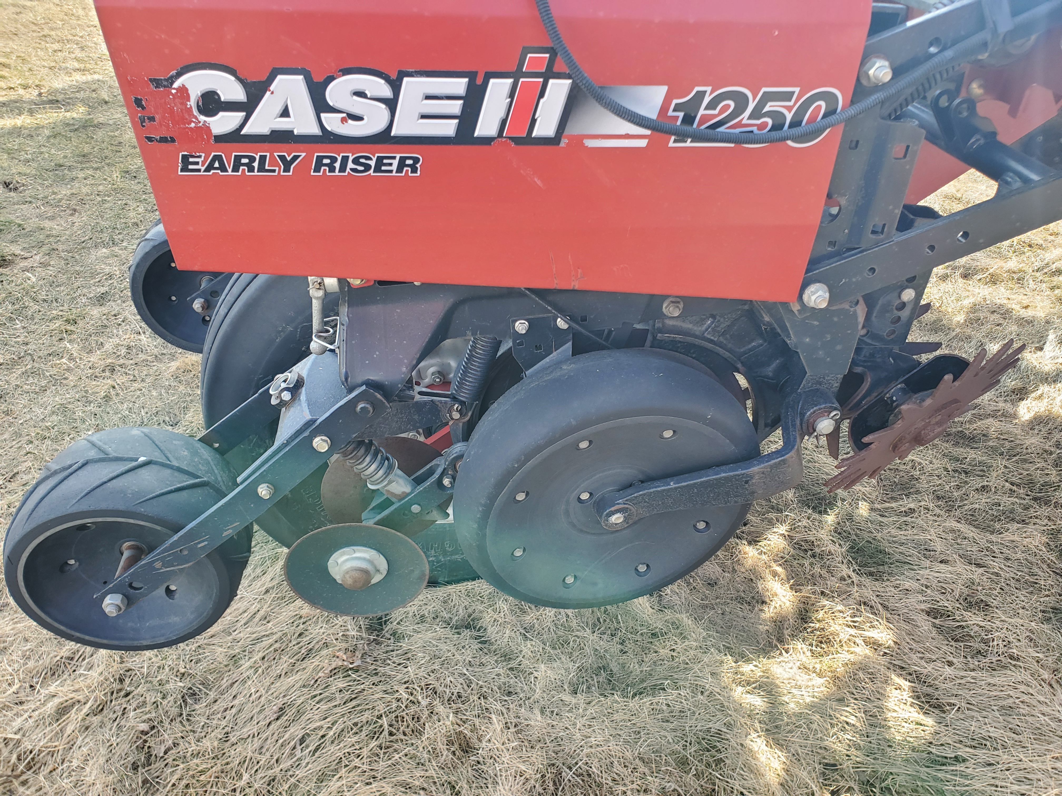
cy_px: 398
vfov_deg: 53.1
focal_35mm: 26
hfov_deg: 67.3
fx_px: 798
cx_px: 531
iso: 50
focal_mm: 4.3
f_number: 2.4
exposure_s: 1/159
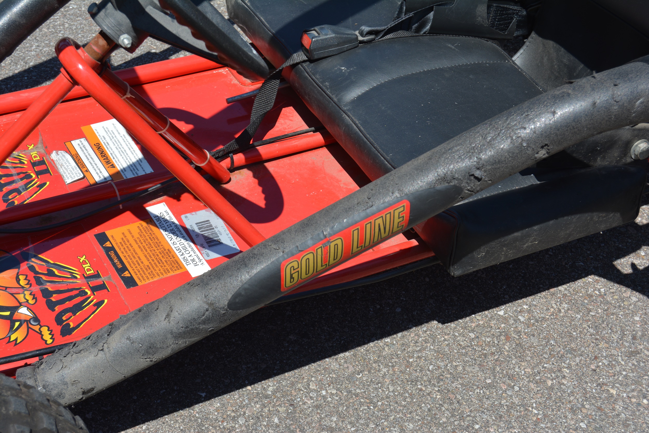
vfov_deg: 21.6
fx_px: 1136
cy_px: 216
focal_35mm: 63
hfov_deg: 31.9
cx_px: 324
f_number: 8
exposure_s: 1/250
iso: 110
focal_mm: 42
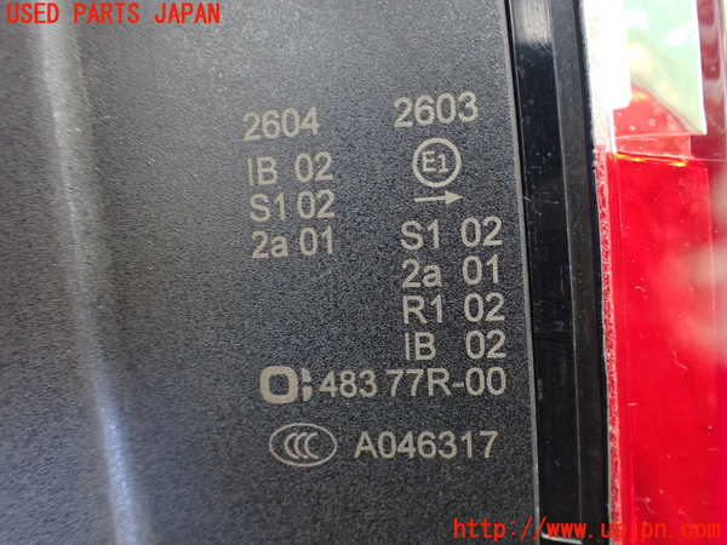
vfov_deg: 46.8
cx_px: 364
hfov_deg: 60.0
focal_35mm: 30
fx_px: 630
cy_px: 272
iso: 1250
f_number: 2.3
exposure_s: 1/30
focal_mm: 5.4
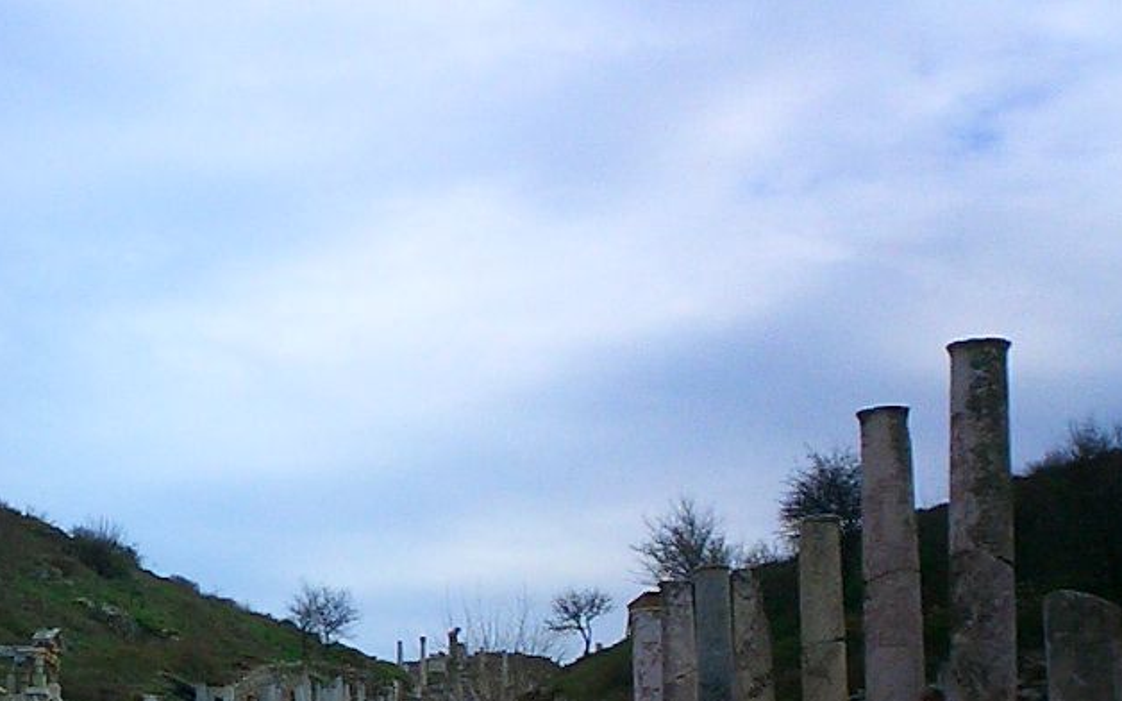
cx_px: 79
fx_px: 2445
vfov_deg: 16.0
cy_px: 685
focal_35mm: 80
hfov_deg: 24.9
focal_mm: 5.6
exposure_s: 1/1600
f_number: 3.5
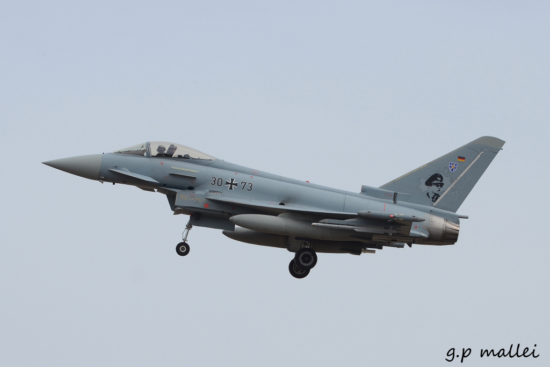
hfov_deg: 6.9
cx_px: 275
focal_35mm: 300
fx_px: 4584
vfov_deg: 4.6
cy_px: 184
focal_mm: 200
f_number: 6.3
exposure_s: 1/1250
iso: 250
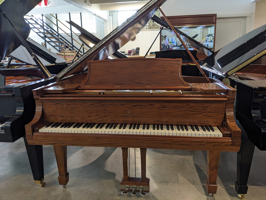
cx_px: 133
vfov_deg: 51.4
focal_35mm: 27
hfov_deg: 65.3
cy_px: 100
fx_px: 207
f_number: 1.73
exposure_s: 1/24
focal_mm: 4.38
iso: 66
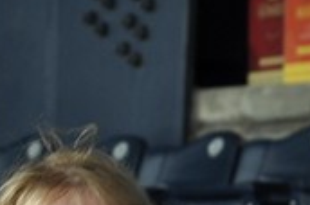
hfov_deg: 4.7
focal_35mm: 435
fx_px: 3739
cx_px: 20
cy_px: 552
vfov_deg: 3.1
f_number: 5
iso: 200
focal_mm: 50
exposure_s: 1/100
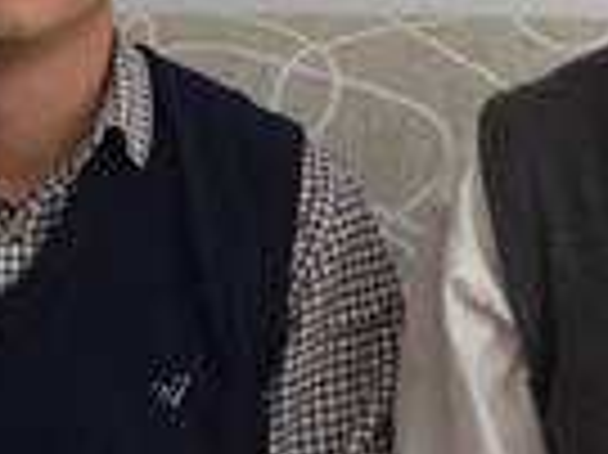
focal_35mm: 200
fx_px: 3510
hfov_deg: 9.8
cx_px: 727
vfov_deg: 7.4
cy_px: 211
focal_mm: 30
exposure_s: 1/80
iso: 400
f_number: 4.5
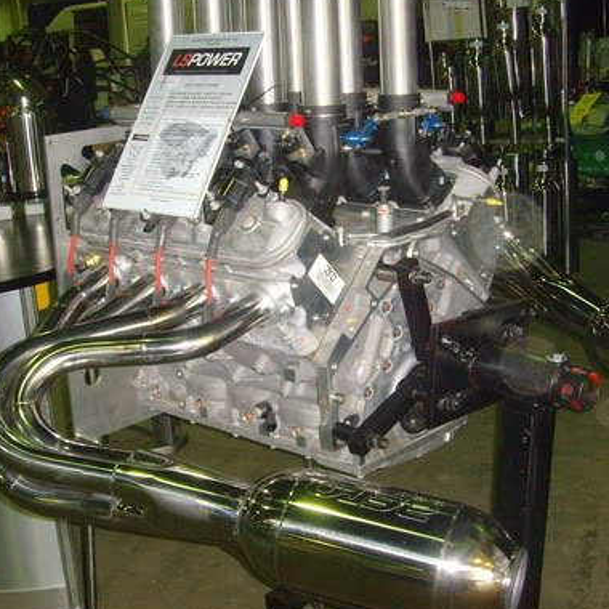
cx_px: 314
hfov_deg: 29.6
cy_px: 311
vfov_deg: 29.6
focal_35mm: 58
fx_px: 1154
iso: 200
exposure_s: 1/45
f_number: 3.5
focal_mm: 6.6
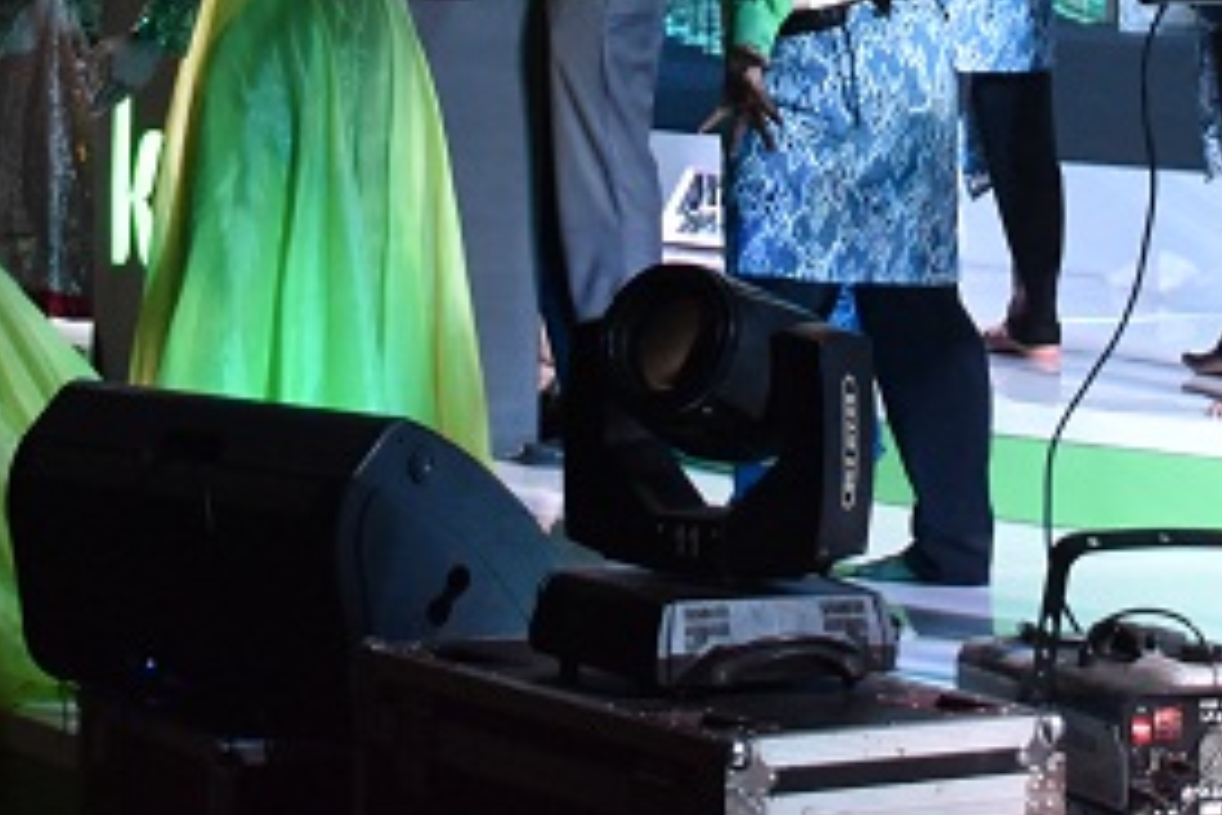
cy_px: -640
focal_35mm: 143
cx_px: 783
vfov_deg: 9.2
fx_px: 4854
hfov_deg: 14.3
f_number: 3.8
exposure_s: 1/100
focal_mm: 26
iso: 1000
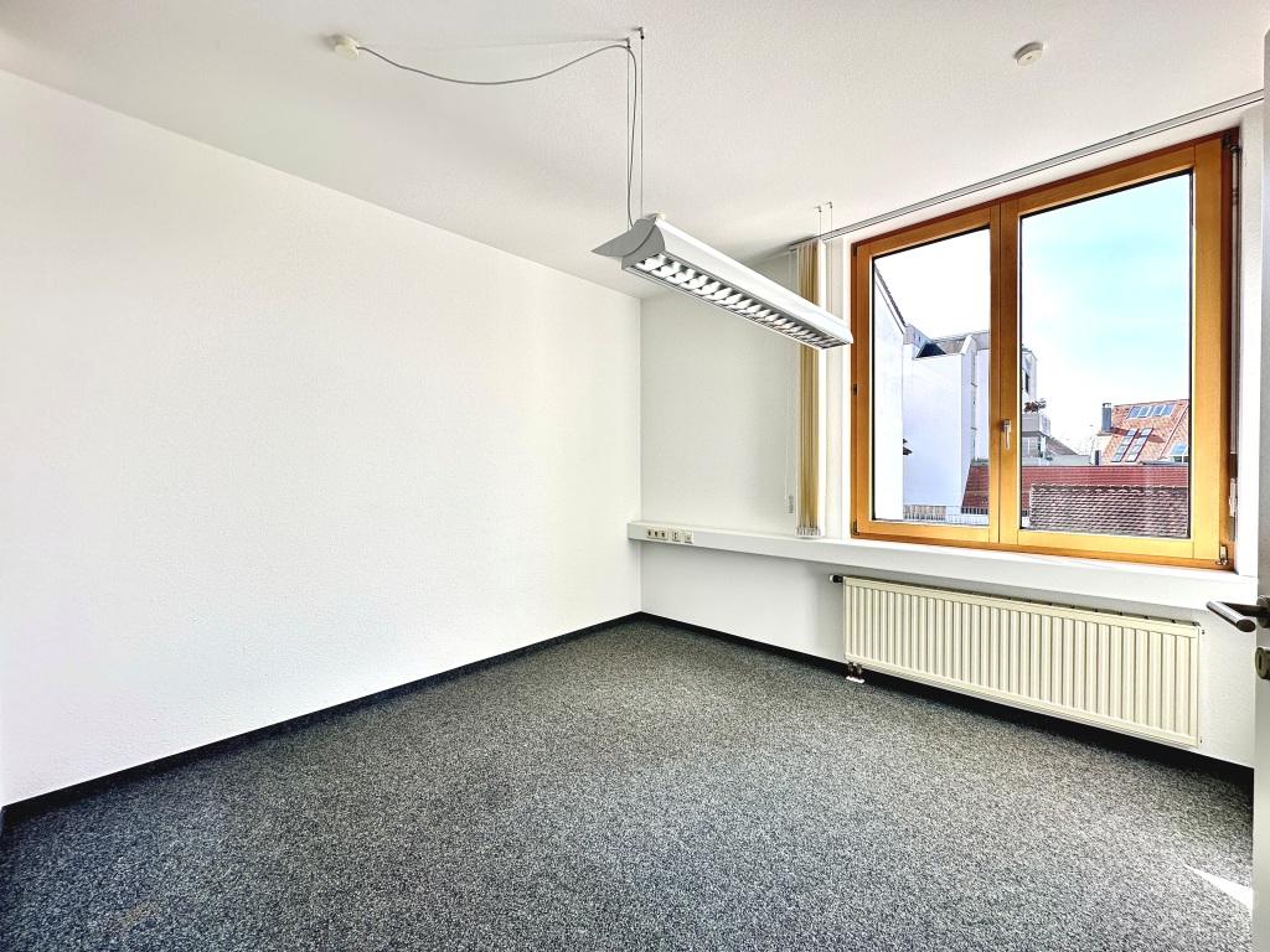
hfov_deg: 102.1
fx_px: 514
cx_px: 635
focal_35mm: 14
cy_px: 476
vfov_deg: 85.7
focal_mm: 2.22
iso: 40
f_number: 2.2
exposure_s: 1/250
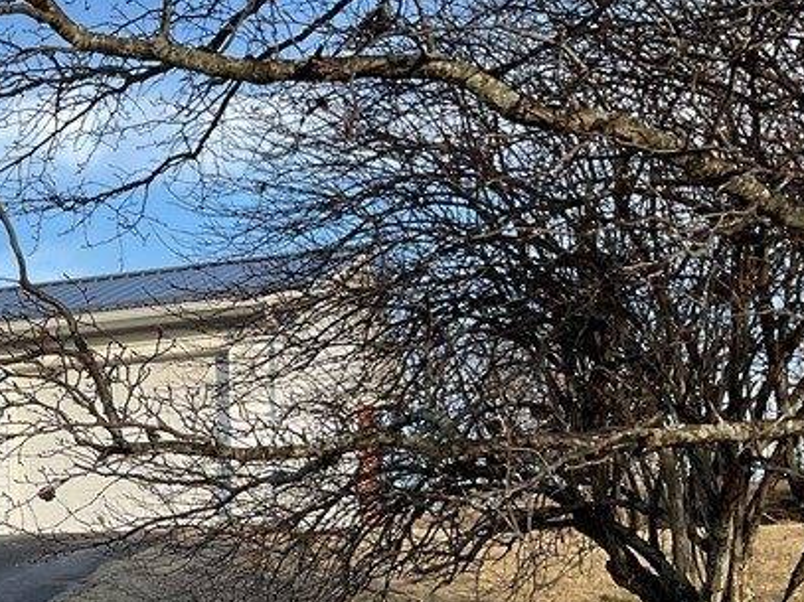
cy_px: 582
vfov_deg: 19.6
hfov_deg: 24.0
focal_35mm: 73
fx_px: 1695
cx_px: -186
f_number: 1.8
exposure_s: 1/728
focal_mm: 3
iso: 16
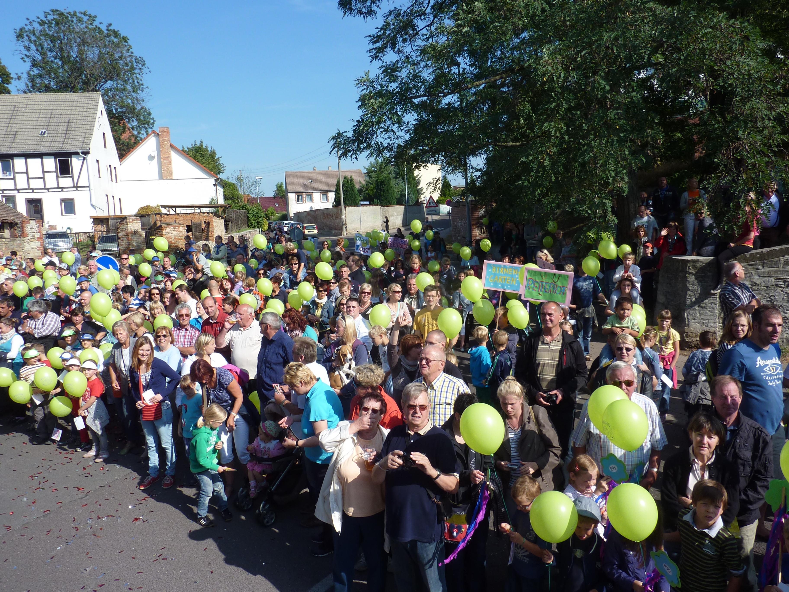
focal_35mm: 25
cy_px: 296
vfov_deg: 54.9
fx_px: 570
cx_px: 394
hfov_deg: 69.4
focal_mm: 4.1
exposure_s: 1/500
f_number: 4.5
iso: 80
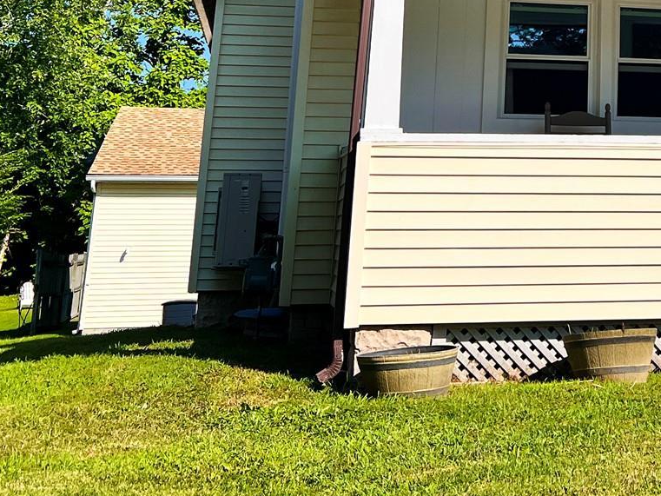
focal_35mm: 70
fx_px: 1337
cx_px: 704
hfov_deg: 25.9
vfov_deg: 19.5
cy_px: -132
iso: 50
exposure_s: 1/8000
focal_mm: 5.7
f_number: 1.5
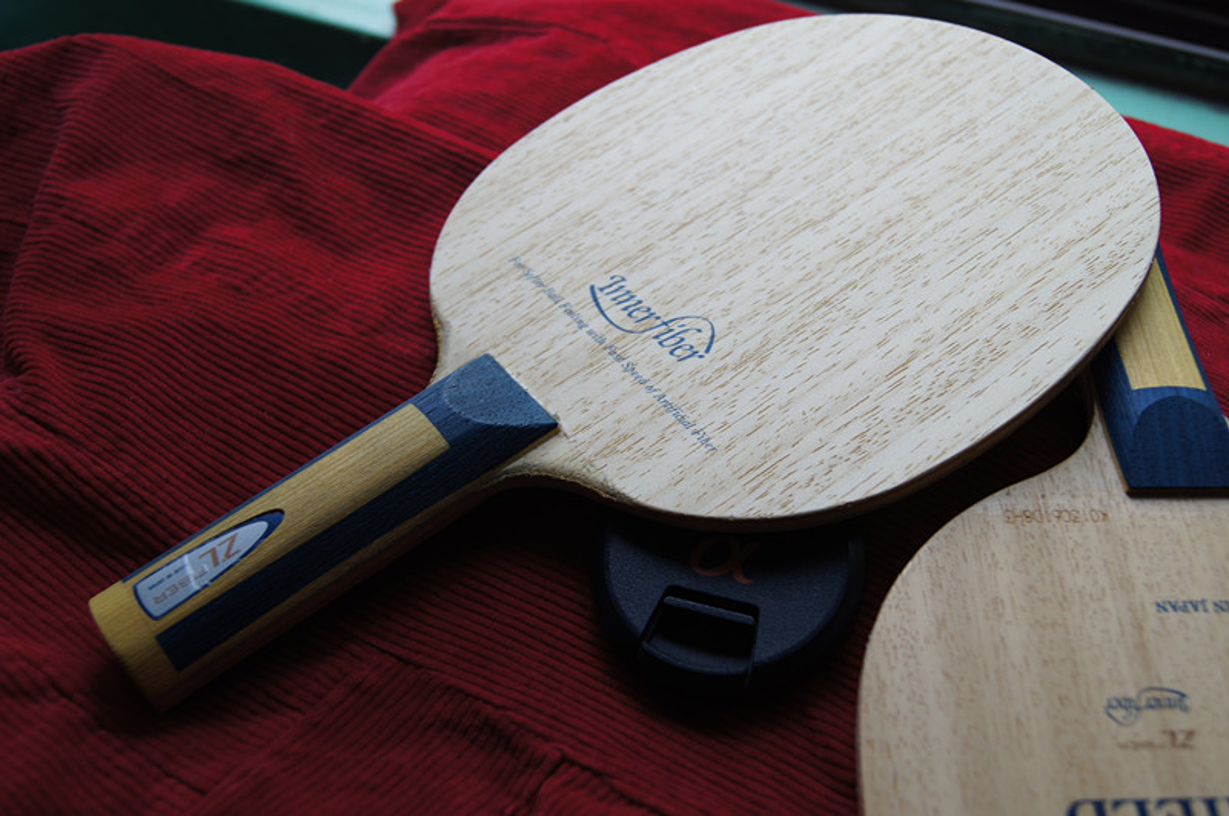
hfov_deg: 49.6
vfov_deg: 34.1
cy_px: 408
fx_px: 1330
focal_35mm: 39
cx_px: 614
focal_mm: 26
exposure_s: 1/50
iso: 100
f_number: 5.6
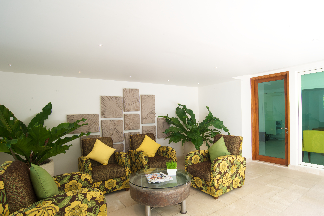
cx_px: 175
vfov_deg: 61.9
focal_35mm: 20
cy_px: 116
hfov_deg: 83.8
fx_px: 180
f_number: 18
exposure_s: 1/3
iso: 160
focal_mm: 18
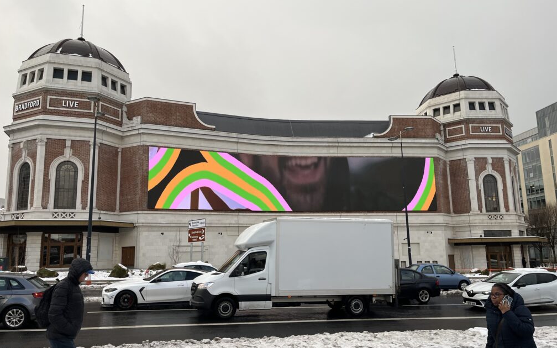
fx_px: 425
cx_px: 275
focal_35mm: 28
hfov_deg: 66.5
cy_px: 184
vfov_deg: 44.5
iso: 50
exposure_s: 1/495
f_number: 1.6
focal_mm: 5.1
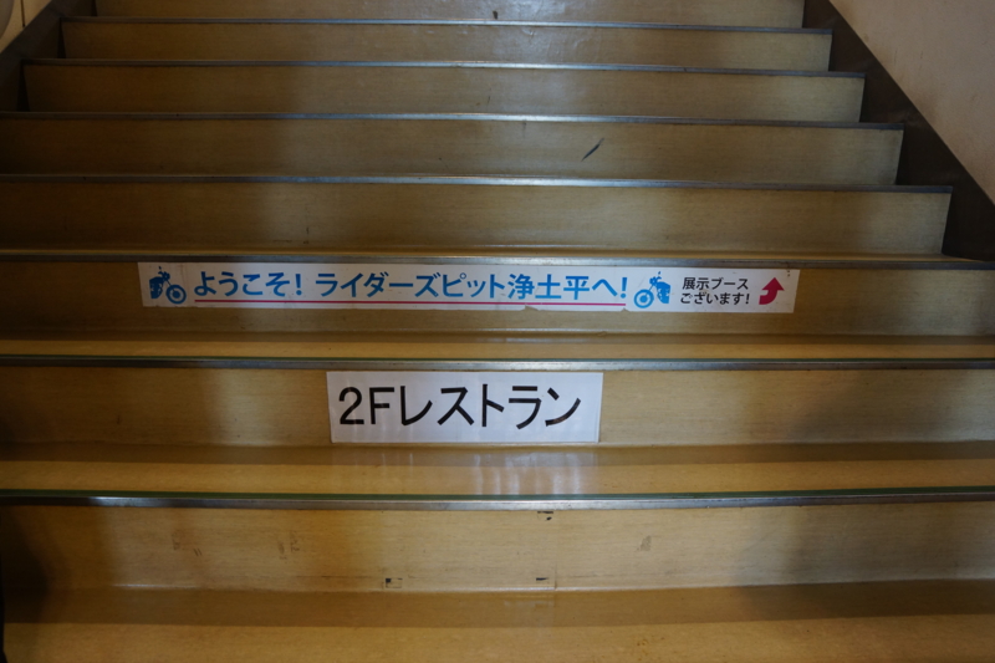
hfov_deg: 65.5
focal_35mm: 28
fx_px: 774
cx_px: 498
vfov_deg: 46.4
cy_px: 332
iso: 500
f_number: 4
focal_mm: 19
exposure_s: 1/60
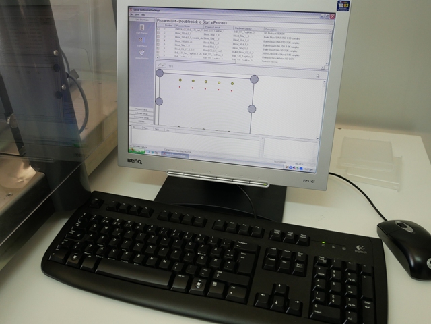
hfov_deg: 56.8
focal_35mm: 32
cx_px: 216
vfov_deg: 44.2
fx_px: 398
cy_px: 162
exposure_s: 1/60
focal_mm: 16
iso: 800
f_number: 5
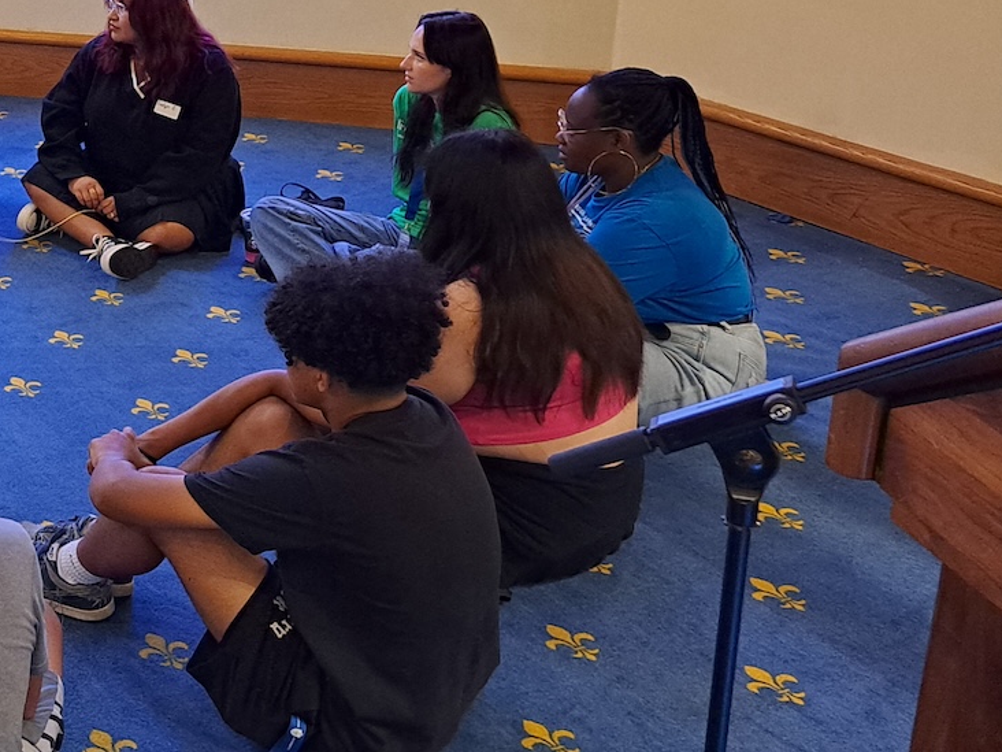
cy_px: 210
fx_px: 1708
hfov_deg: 28.2
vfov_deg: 24.6
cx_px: -222
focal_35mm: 59
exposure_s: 1/40
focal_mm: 5.23
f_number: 1.8
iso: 320
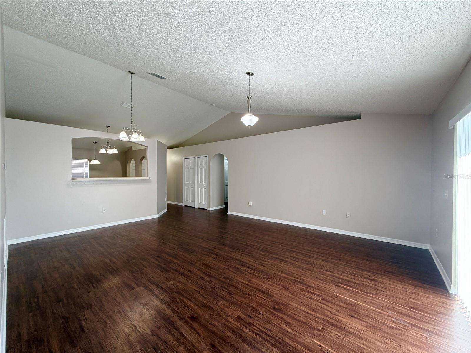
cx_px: 236
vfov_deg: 85.7
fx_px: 190
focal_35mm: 14
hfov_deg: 102.1
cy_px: 176
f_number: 2.2
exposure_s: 1/120
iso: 125
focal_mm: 2.22
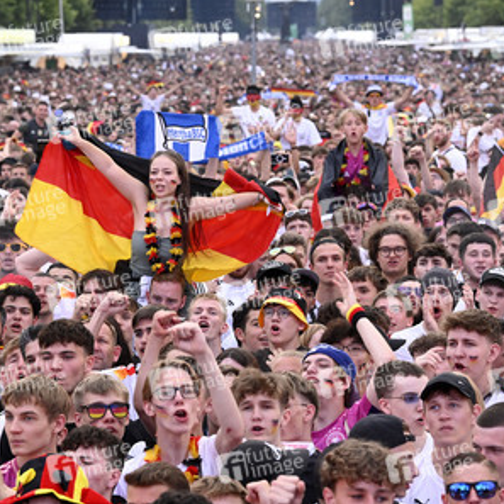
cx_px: 215
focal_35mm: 155
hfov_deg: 11.3
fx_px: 2553
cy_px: 251
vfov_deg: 11.3
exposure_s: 1/320
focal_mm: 120
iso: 3200
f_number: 7.1
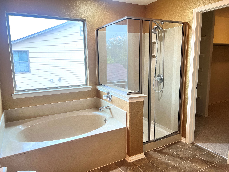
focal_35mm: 26
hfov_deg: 67.3
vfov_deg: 53.1
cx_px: 114
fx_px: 172
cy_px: 86
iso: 100
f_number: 1.5
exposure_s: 1/120
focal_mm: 5.7
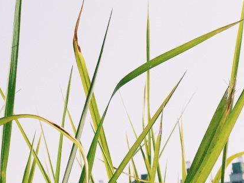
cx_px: 76
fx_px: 501
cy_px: -7
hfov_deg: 27.2
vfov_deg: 20.0
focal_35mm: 71
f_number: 2.2
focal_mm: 4.15
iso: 32
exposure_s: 1/3597
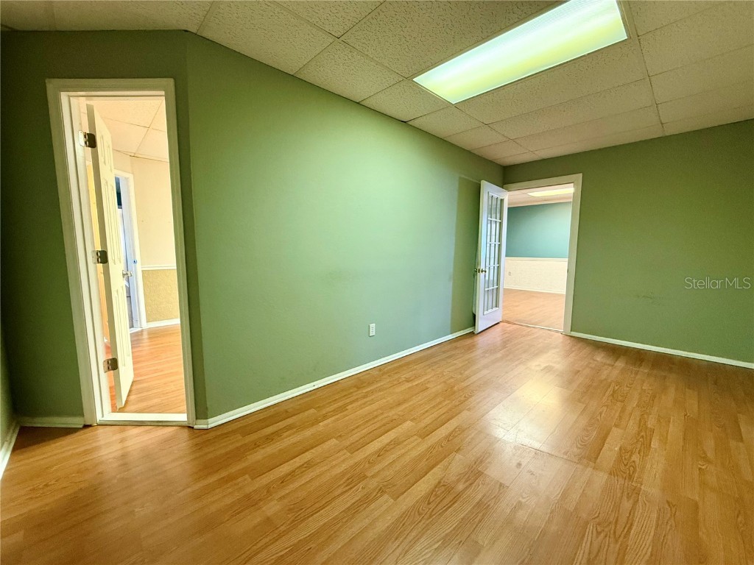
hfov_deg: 102.1
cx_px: 377
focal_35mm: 14
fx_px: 305
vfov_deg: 85.7
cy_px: 282
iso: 500
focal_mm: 2.22
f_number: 2.2
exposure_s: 1/60
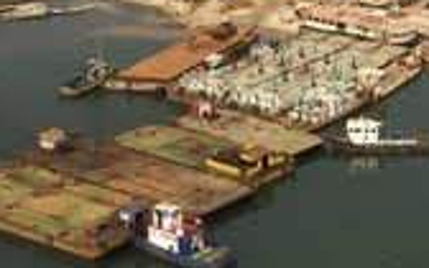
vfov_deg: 17.4
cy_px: 36
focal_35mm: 74
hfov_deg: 26.1
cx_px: 447
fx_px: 865
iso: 400
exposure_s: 1/320
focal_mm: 29
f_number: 11
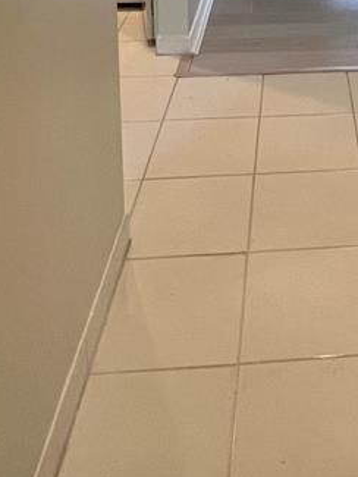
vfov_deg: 30.6
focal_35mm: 48
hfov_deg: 28.4
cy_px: -151
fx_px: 661
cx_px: 361
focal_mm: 1.57
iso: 100
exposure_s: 1/122
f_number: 1.8
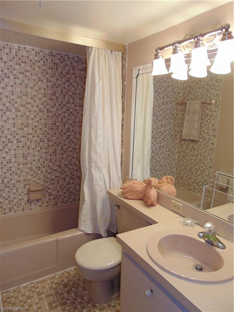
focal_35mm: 25
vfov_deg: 69.4
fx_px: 225
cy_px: 156
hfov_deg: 54.9
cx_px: 117
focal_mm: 4.5
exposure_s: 1/30
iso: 100
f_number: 3
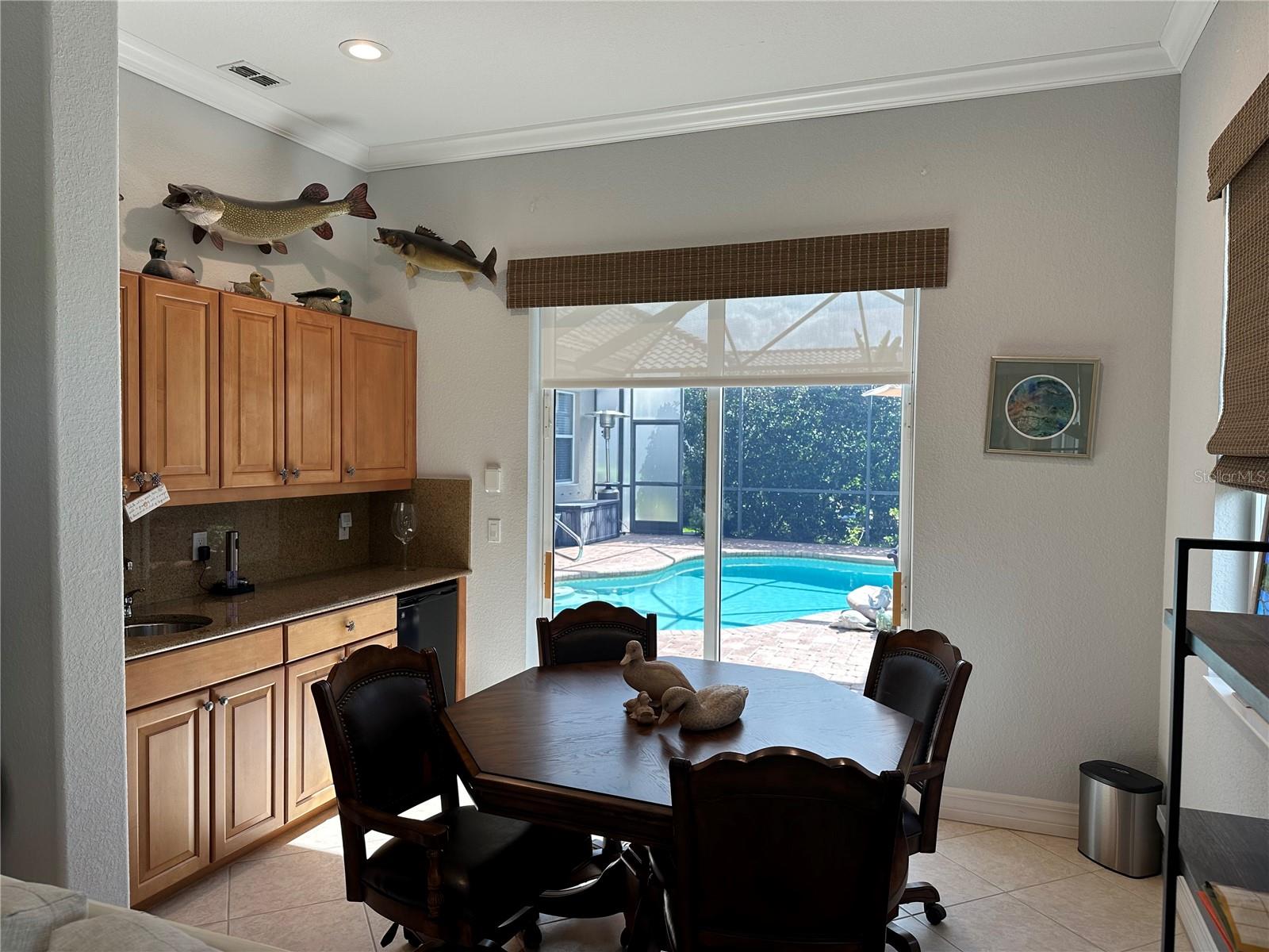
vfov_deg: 56.8
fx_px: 880
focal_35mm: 24
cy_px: 476
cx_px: 634
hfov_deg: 71.6
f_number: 1.78
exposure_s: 1/112
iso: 64
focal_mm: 6.86
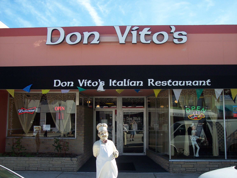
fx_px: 267
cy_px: 89
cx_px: 118
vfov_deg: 36.8
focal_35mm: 39
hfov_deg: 47.9
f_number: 3.4
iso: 100
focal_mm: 8
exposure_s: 1/500
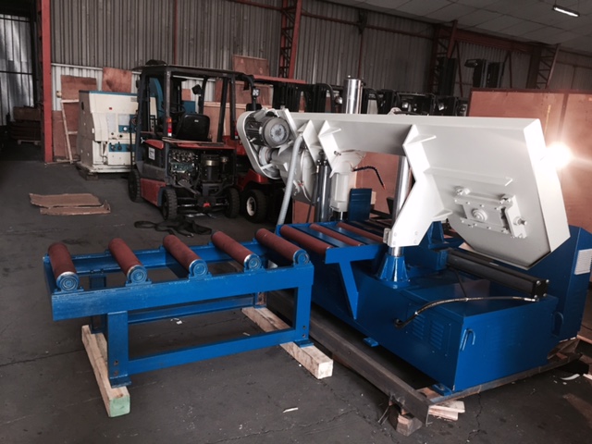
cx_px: 296
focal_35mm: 29
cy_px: 222
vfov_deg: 48.2
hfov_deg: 61.7
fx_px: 496
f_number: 2.2
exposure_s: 1/30
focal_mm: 4.15
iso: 100
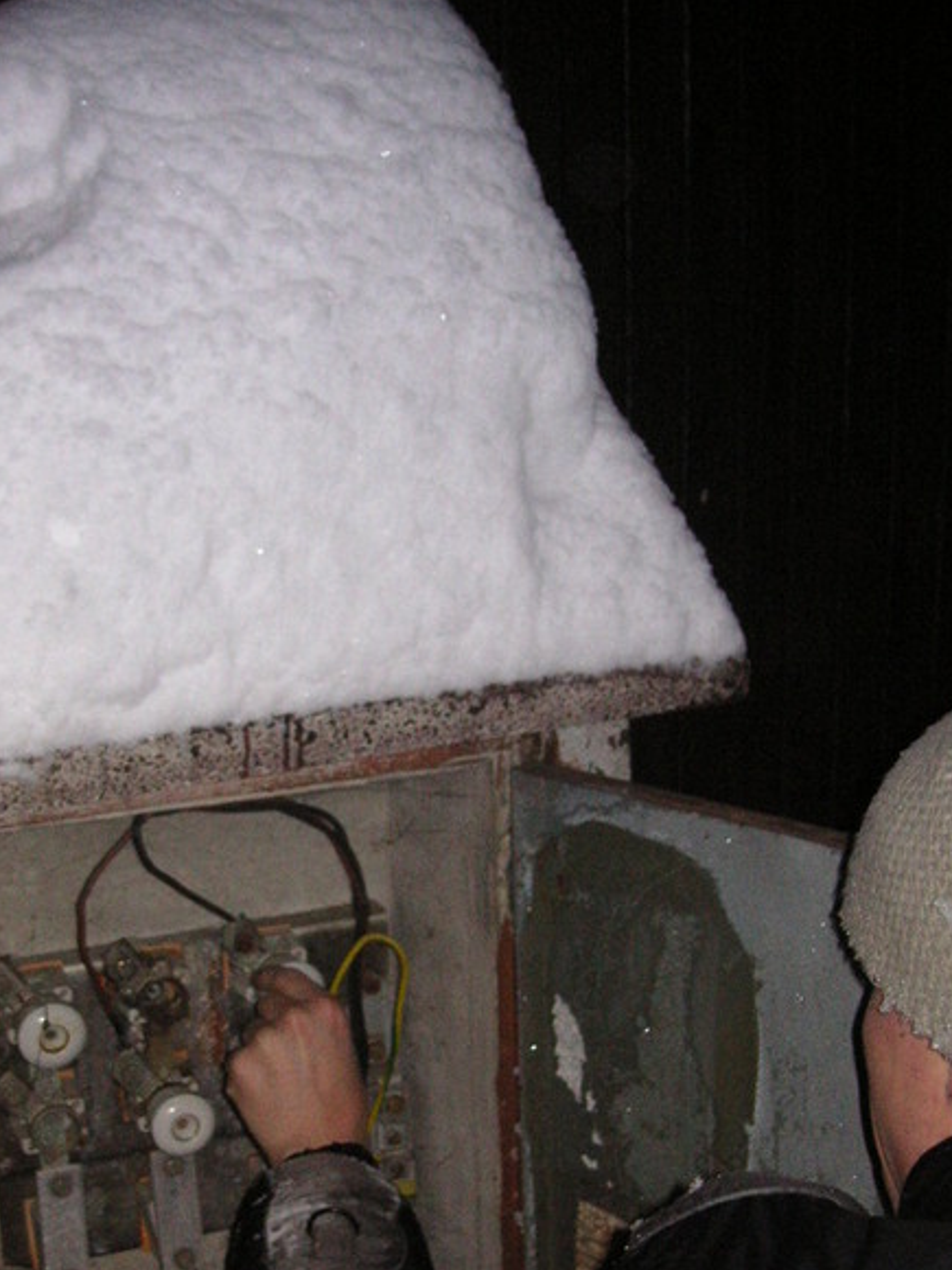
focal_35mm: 51
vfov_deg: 37.0
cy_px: 869
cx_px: 337
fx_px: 1870
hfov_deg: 28.4
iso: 160
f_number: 2.8
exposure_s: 1/45
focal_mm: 6.1
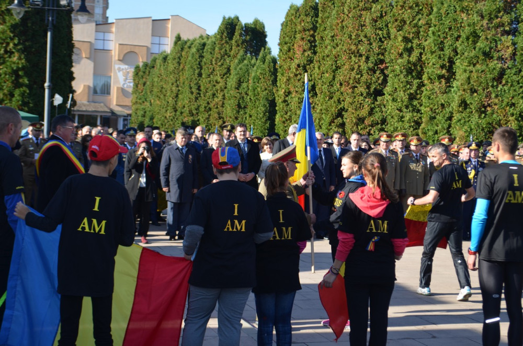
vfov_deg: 20.5
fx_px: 957
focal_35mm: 66
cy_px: 173
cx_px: 262
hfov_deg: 30.6
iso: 100
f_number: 5.6
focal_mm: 44
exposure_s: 1/200
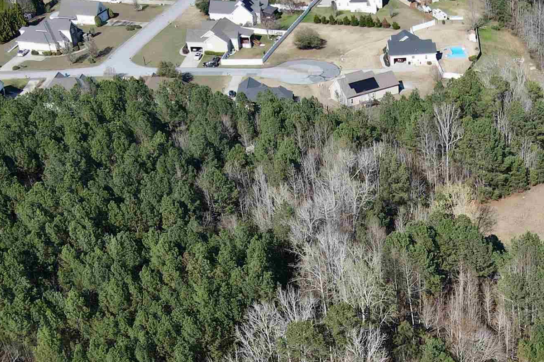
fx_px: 876
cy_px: 417
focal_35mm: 58
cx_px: 465
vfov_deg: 21.9
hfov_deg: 33.1
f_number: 2.8
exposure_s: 1/640
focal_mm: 4.5
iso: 100
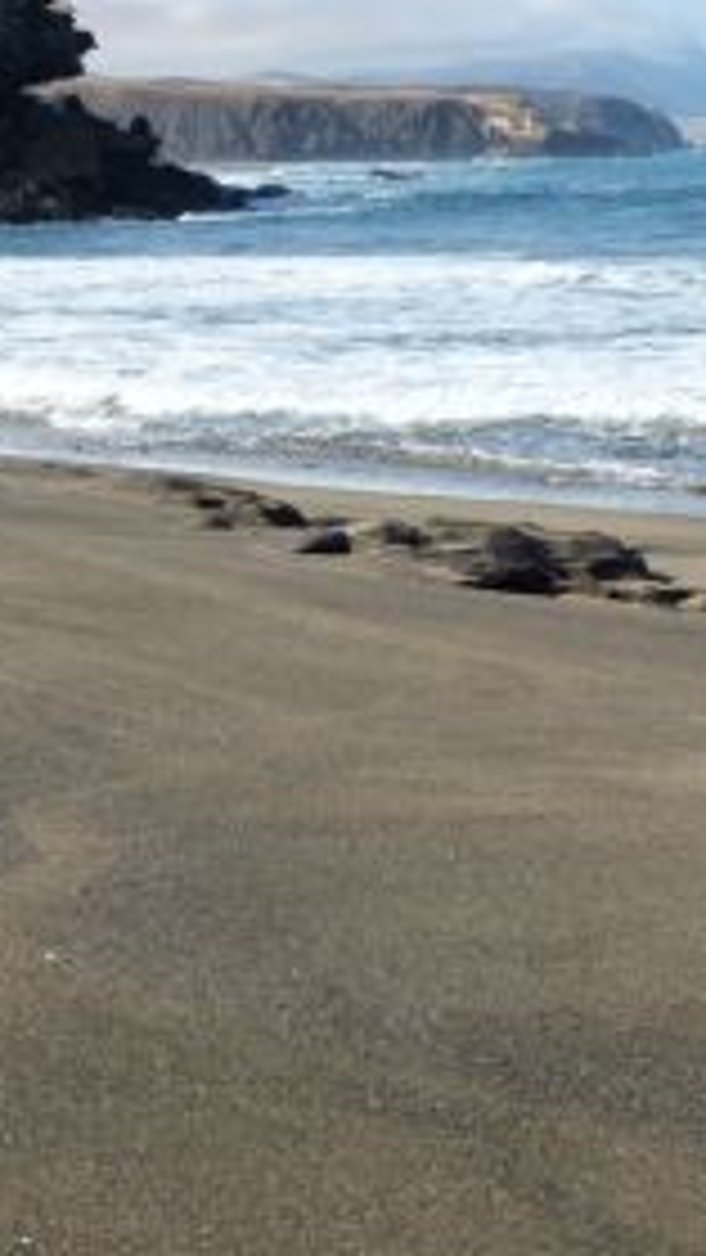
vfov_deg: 24.7
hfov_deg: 14.0
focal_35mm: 86
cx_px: 157
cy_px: 551
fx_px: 2861
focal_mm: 7.8
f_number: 4
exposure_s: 1/800
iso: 100
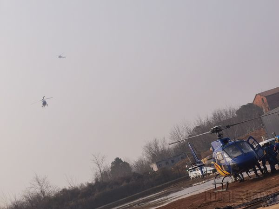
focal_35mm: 81
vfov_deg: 18.2
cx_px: 140
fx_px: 653
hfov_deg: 24.1
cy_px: 104
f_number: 2.4
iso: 50
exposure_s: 1/1912
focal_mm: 7.48
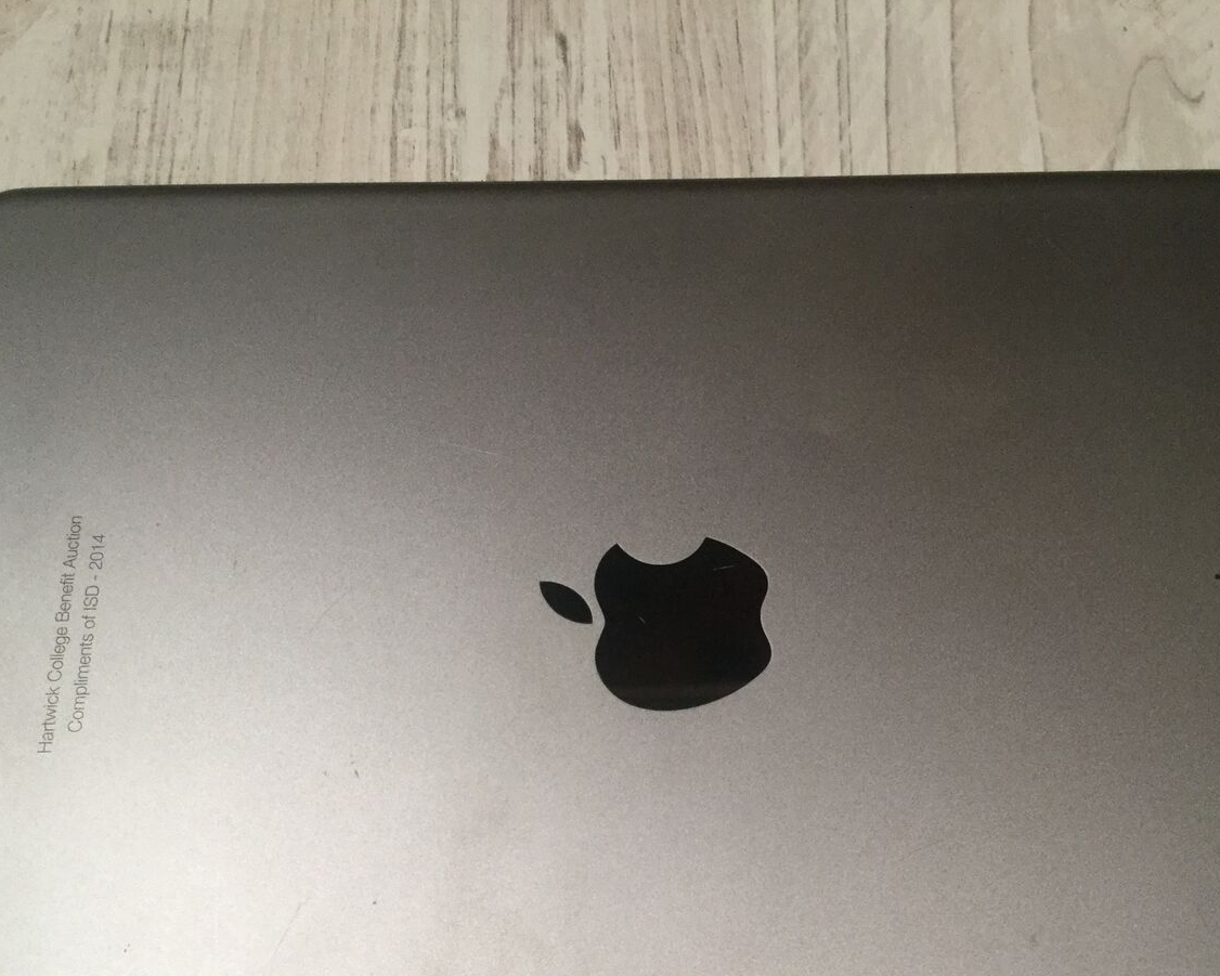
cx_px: 661
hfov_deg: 42.9
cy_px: 646
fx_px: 1553
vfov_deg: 34.6
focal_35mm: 43
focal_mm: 3.3
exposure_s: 1/33
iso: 64
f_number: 2.4
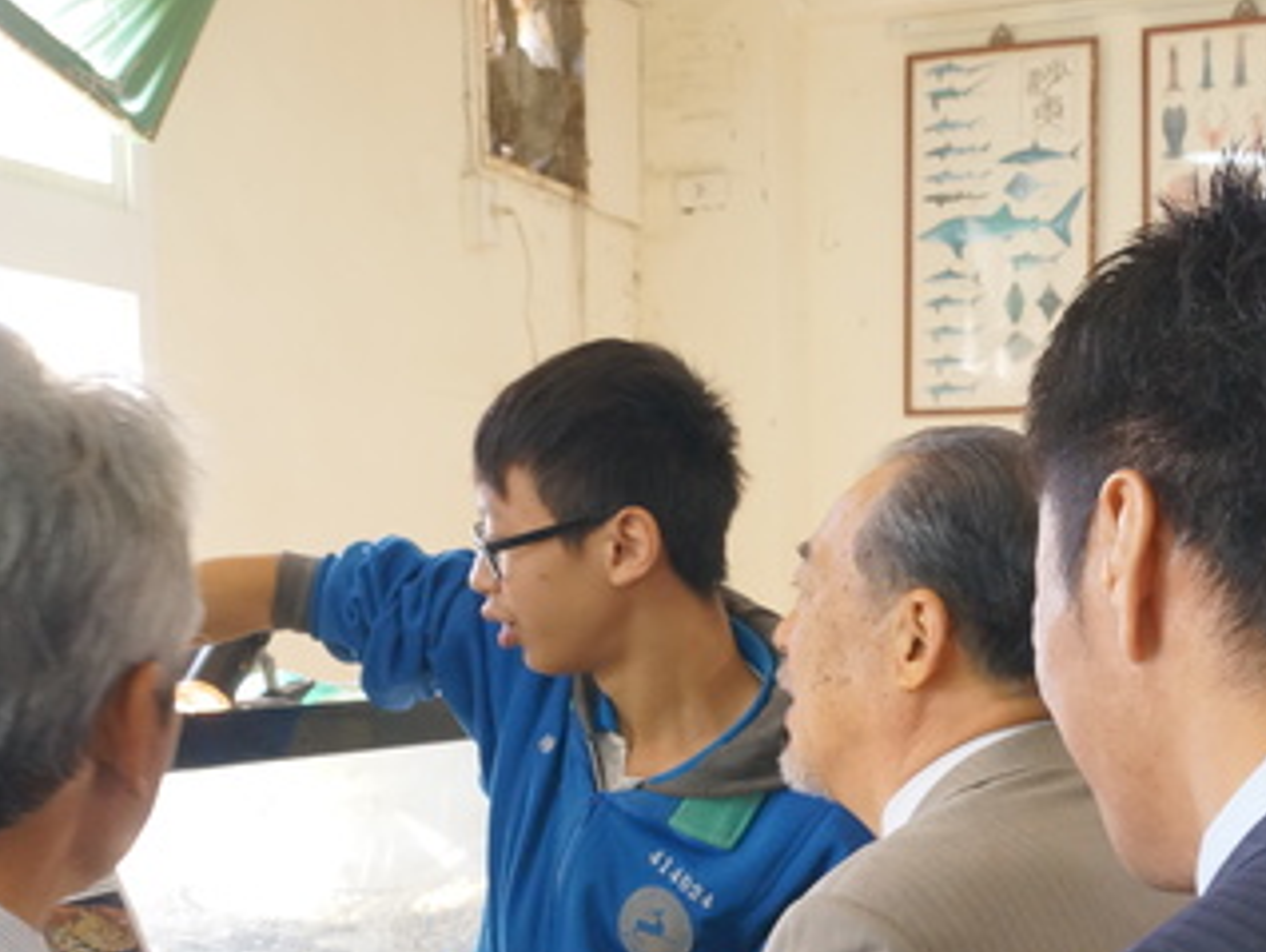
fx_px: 2086
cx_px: 737
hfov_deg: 33.7
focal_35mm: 57
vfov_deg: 24.7
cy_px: 918
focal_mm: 18
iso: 800
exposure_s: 1/60
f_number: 6.3
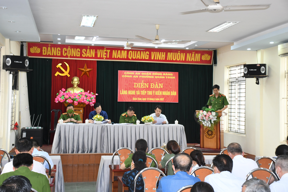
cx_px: 144
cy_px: 96
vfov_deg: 25.8
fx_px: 420
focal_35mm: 52
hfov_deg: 37.9
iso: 1600
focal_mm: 35
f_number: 4.5
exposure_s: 1/200
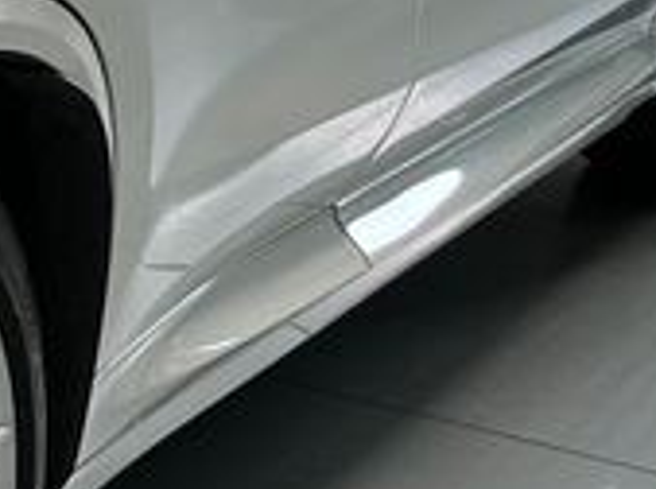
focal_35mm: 158
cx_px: -901
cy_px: -78
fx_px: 2988
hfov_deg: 10.7
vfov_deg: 9.3
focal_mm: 5.1
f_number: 1.6
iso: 32
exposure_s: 1/151
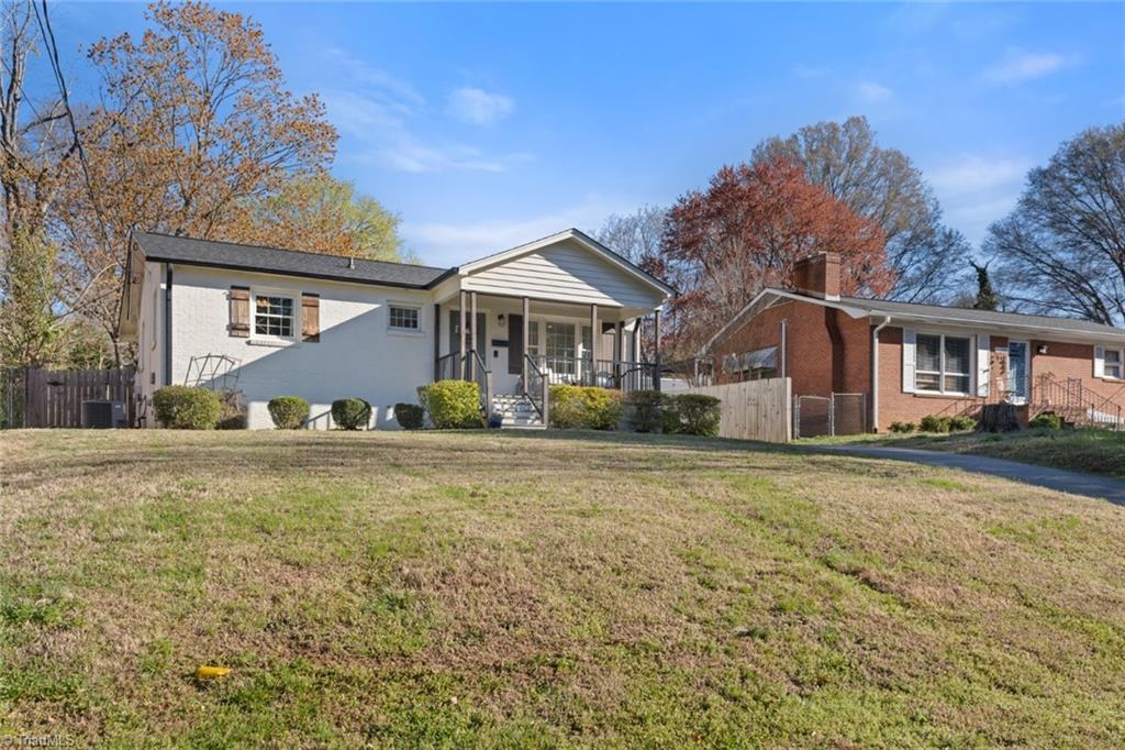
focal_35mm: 32
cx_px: 562
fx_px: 1000
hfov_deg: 58.7
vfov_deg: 41.1
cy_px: 375
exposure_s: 1/640
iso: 320
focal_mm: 32
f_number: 7.1
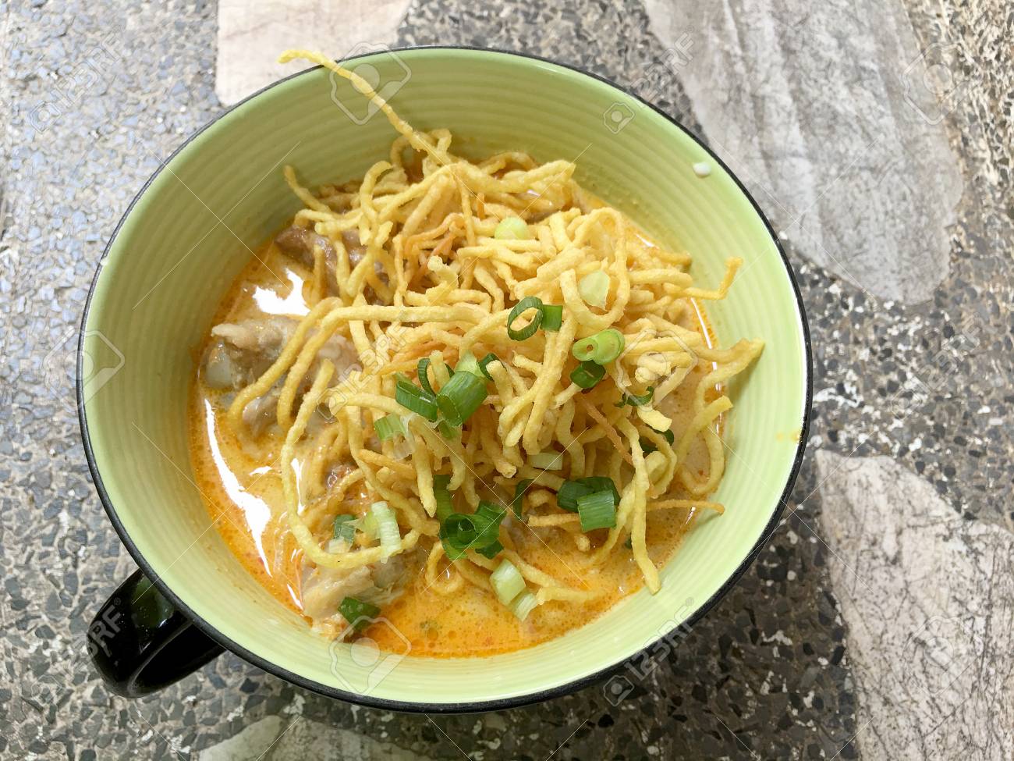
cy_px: 380
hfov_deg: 61.7
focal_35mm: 29
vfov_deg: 48.2
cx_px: 507
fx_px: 849
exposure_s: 1/33
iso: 32
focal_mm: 4.15
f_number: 2.2
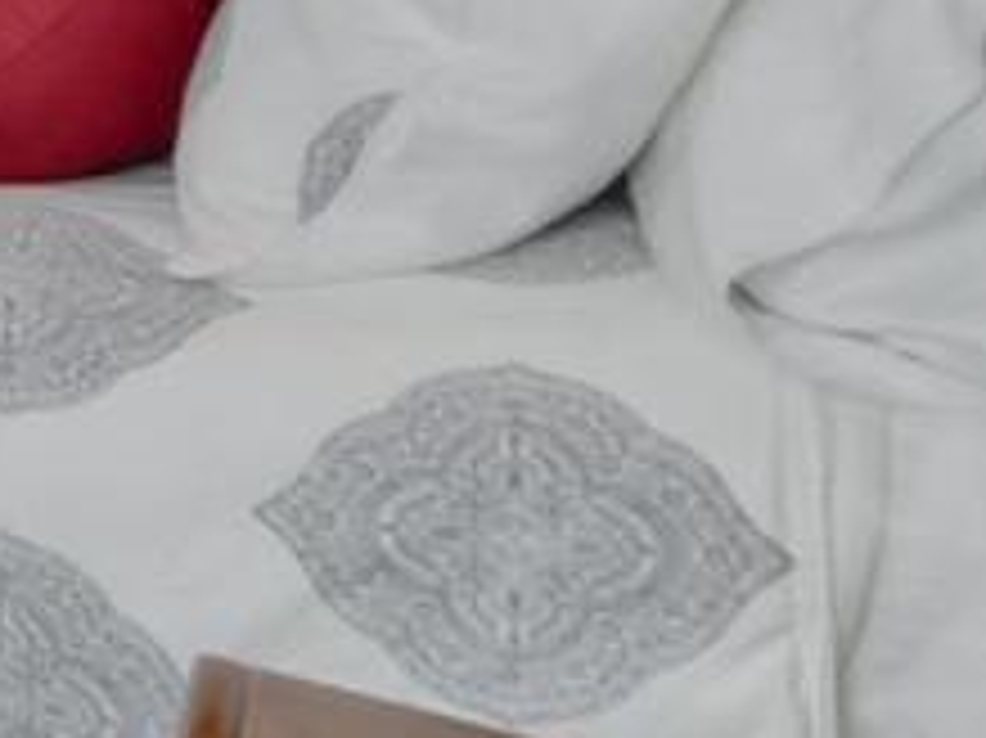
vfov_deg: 12.7
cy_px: -760
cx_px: -1900
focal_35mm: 101
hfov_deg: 11.6
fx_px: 2875
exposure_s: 1/80
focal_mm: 16
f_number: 8
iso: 1250
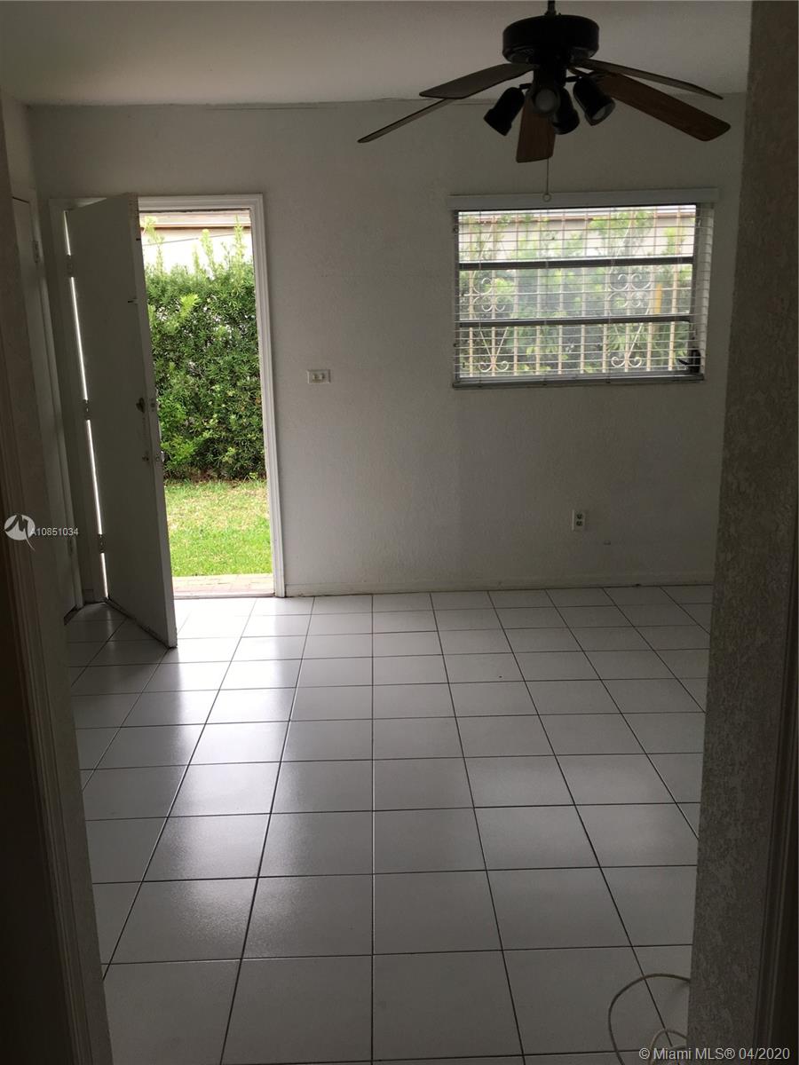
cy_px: 532
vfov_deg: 61.7
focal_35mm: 29
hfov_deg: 48.2
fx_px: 892
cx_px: 400
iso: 25
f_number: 2.2
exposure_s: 1/126
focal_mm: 4.15
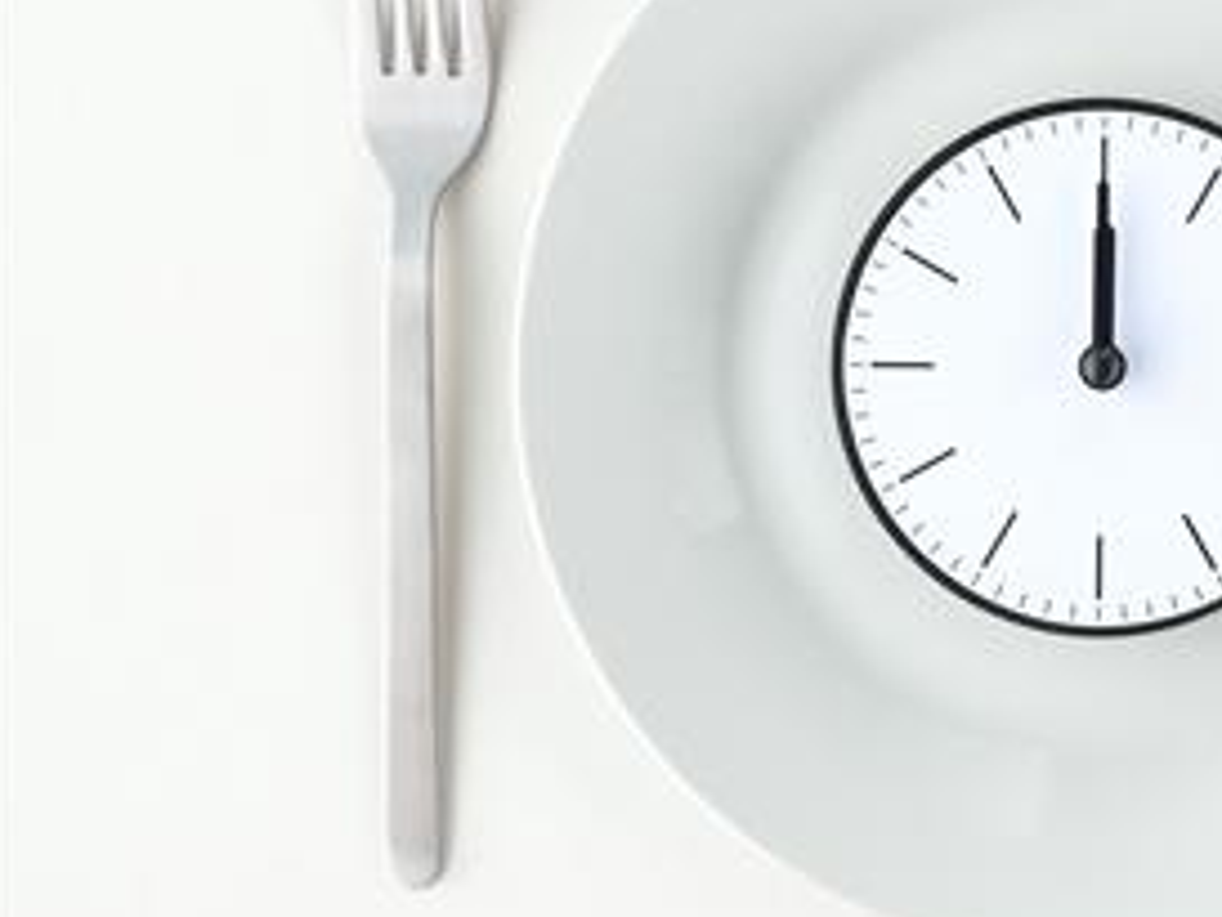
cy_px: 367
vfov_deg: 19.9
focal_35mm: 74
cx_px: 1101
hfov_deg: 25.5
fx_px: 2613
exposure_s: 1/125
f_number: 10
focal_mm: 42
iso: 640
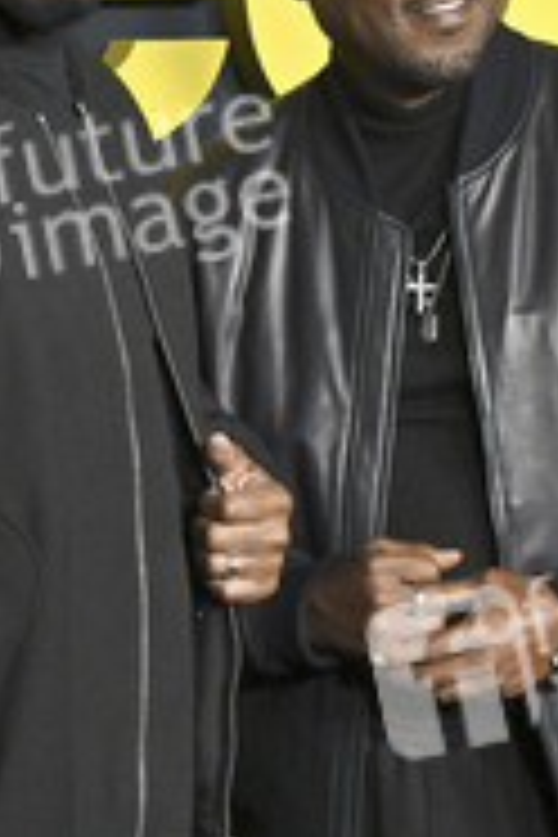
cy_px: 428
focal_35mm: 84
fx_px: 1953
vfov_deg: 24.2
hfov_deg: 16.2
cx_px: 189
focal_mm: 39
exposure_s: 1/320
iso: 2500
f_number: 5.6
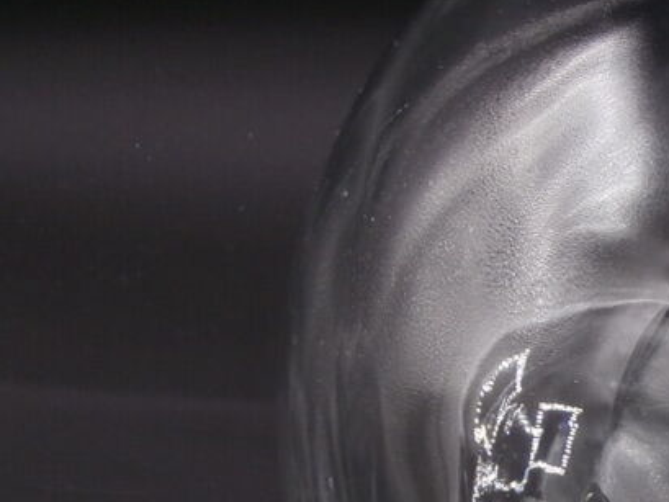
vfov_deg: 12.4
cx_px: 941
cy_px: 410
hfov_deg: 15.5
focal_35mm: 119
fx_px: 2301
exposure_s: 1/80
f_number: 3.9
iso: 100
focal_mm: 6.67
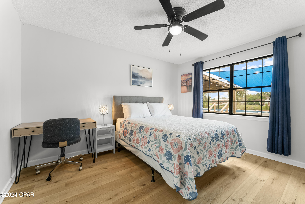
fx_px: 119
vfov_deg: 81.2
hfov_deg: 104.3
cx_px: 152
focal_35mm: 14
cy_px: 102
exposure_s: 1/13
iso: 400
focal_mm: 14
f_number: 8
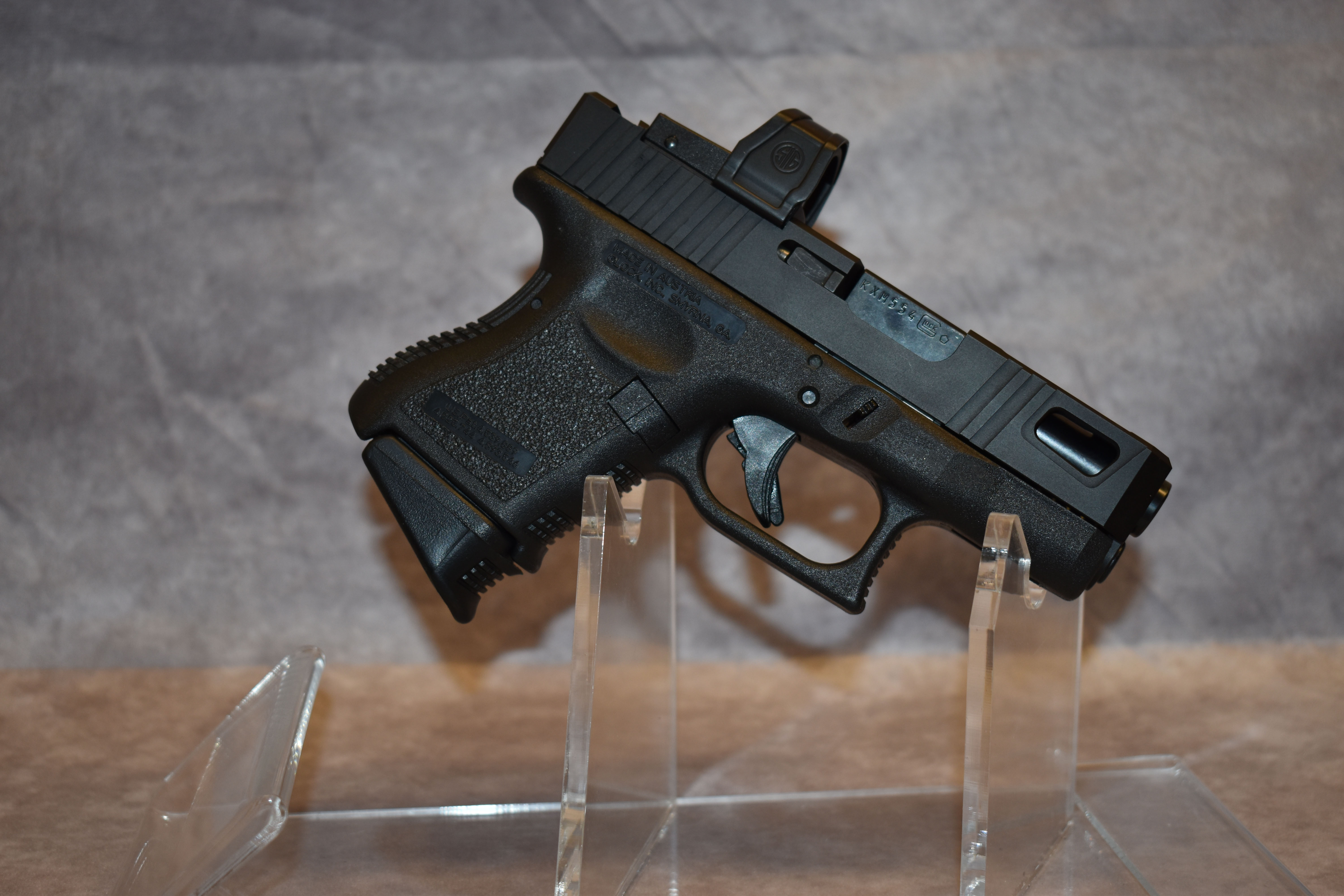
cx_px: 672
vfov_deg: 26.5
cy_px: 448
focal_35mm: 51
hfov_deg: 38.9
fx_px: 1904
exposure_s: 1/60
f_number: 4.5
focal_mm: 34
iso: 220
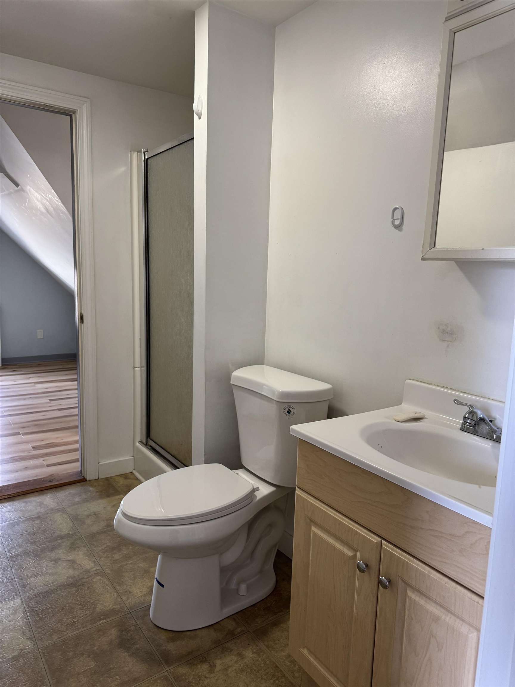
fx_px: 476
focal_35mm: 24
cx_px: 258
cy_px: 344
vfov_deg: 71.6
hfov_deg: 56.8
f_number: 1.78
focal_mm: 6.76
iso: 250
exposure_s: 1/60
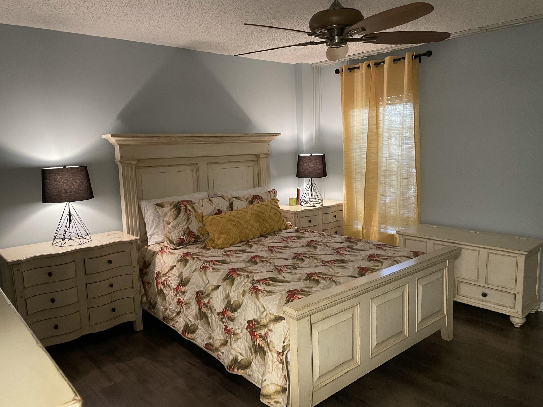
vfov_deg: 53.1
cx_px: 272
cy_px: 204
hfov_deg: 67.3
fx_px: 408
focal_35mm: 26
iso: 500
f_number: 1.6
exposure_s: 1/30
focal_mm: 4.2
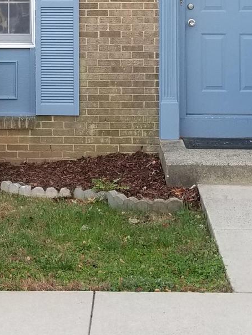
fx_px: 640
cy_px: -24
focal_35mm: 66
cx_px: 47
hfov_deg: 21.9
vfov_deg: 27.2
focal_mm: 4.25
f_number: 1.7
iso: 50
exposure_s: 1/219
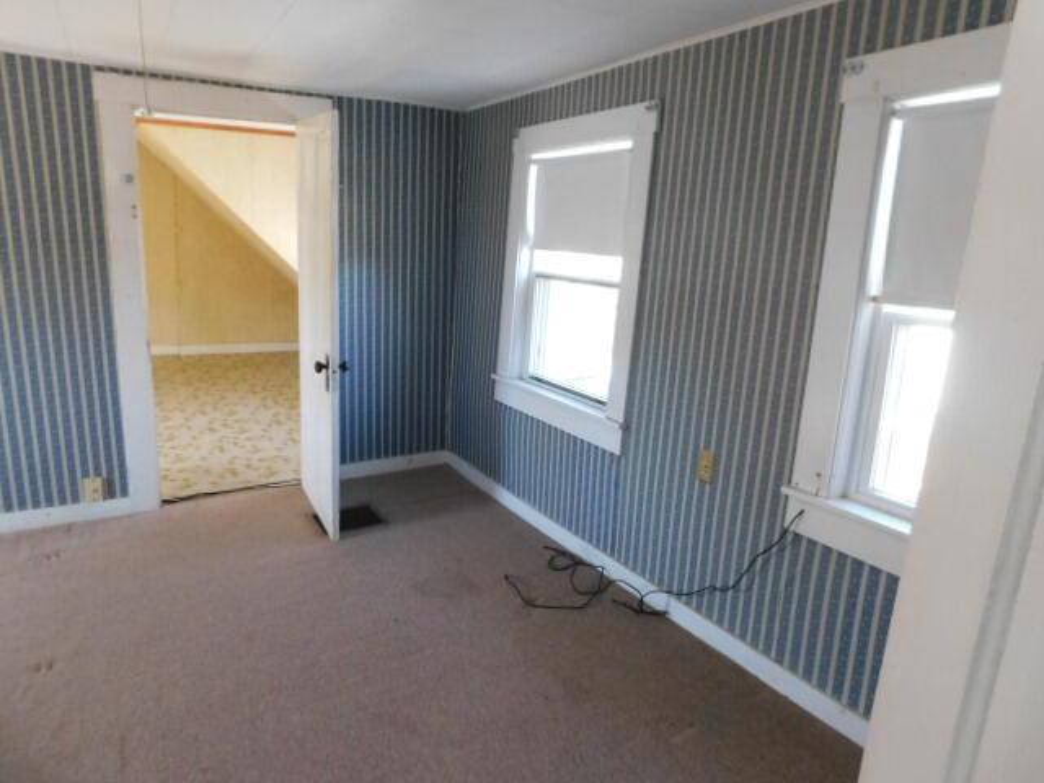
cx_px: 522
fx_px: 694
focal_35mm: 23
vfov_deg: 58.9
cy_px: 392
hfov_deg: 73.9
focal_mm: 4
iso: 280
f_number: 3
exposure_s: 1/30
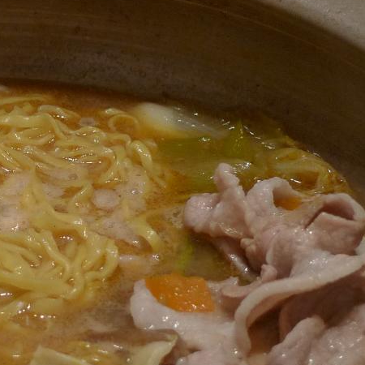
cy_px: 153
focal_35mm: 99
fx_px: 1181
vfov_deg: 17.6
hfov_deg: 17.3
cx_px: 42
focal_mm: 7.4
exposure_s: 1/50
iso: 250
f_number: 2.3
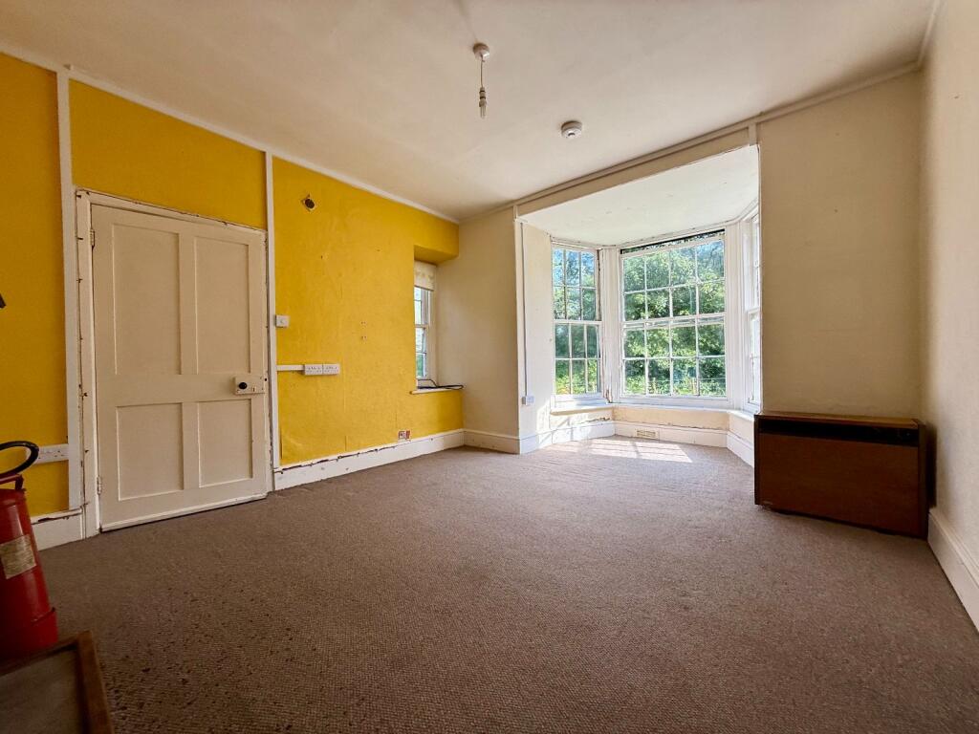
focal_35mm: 14
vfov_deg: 85.7
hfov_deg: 102.1
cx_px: 490
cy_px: 367
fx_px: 396
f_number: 2.2
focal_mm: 2.22
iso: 50
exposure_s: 1/214
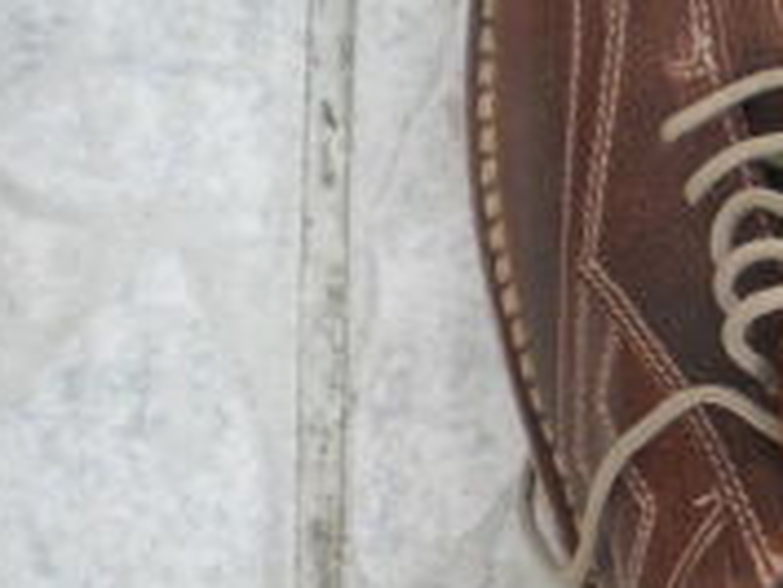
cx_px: 1035
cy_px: 407
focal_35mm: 95
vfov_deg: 15.5
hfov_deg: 19.0
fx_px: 2150
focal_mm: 6.3
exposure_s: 1/180
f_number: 3.1
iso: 80
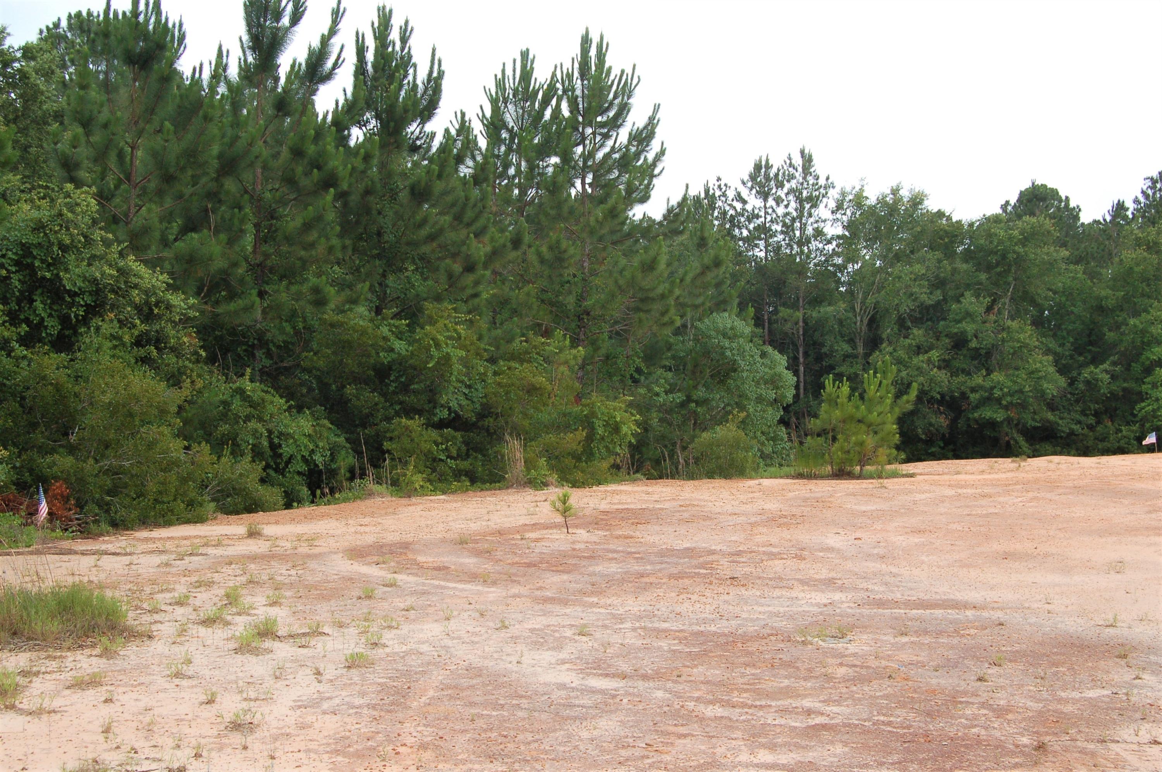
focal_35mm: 51
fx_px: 1645
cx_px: 581
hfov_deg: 38.9
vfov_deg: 26.4
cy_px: 386
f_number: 10
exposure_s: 1/250
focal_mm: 34
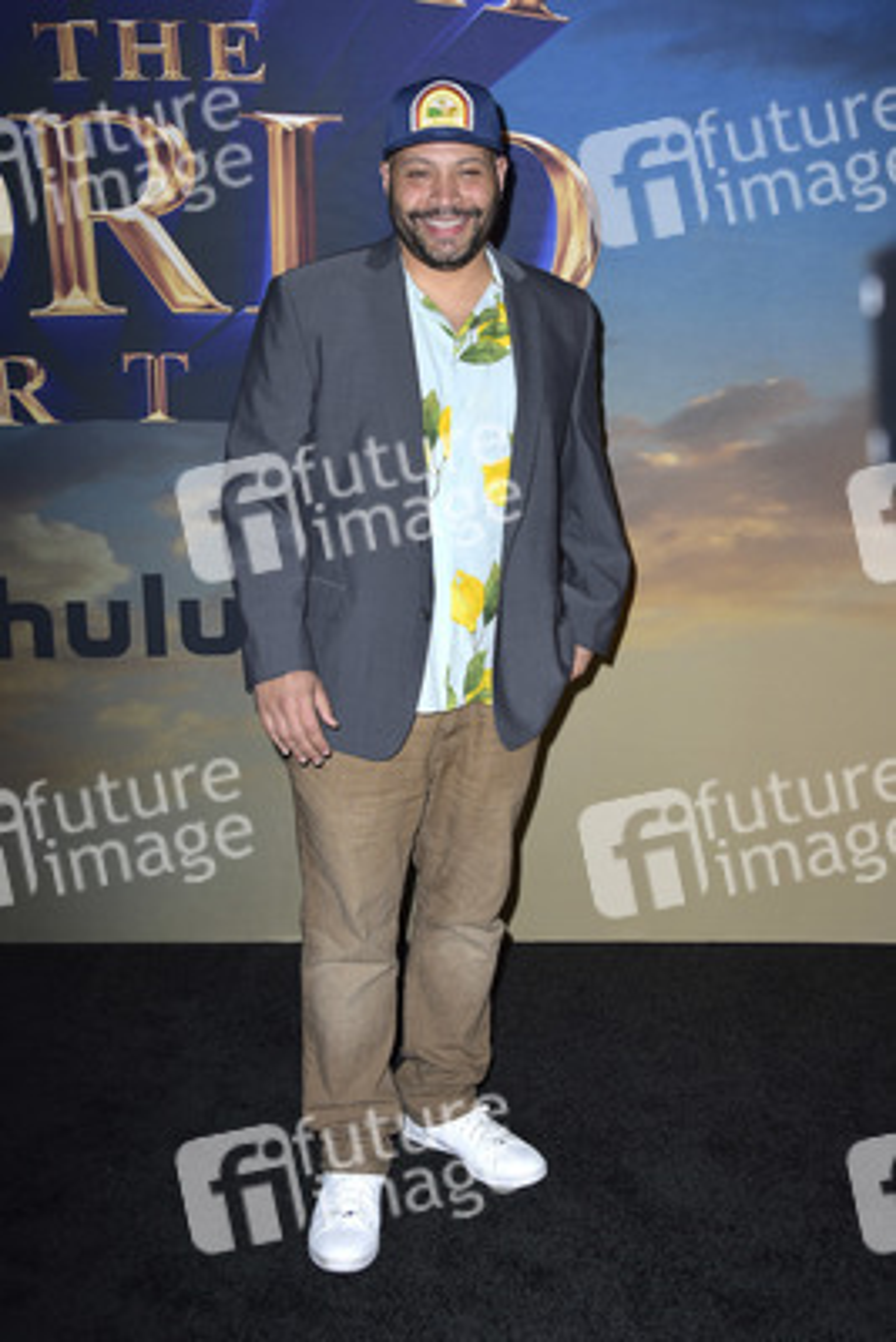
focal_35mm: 44
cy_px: 671
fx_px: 1641
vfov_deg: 44.5
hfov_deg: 30.5
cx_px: 448
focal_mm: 44
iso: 320
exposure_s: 1/250
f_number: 6.3
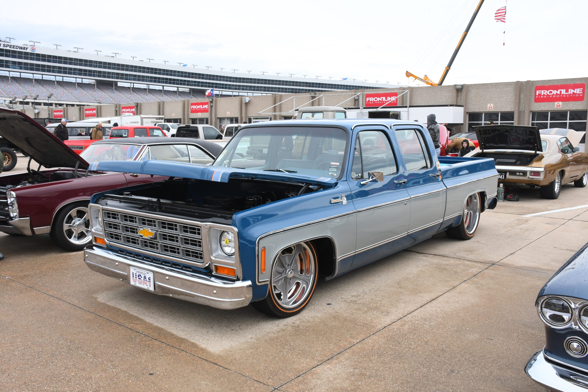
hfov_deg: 57.2
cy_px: 196
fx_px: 539
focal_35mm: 33
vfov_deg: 40.0
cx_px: 294
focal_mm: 22
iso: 640
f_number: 9
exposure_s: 1/320
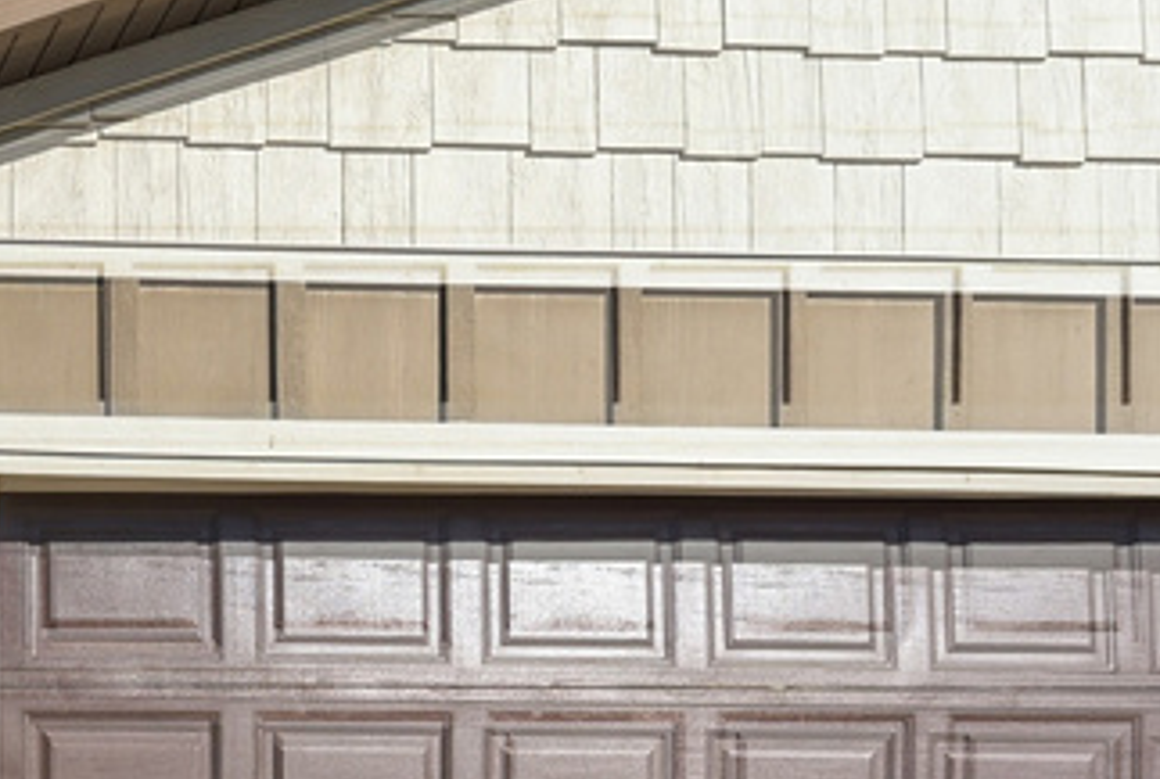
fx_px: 1841
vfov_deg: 21.4
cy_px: 1045
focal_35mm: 57
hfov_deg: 26.9
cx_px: -499
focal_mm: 18
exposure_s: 1/1000
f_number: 9
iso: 140
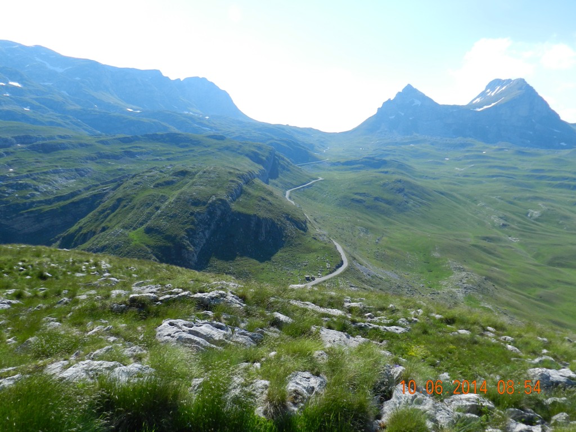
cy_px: 216
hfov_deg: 63.4
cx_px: 288
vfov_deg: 49.7
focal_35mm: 28
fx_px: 466
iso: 160
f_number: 4.5
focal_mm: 5
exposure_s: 1/800
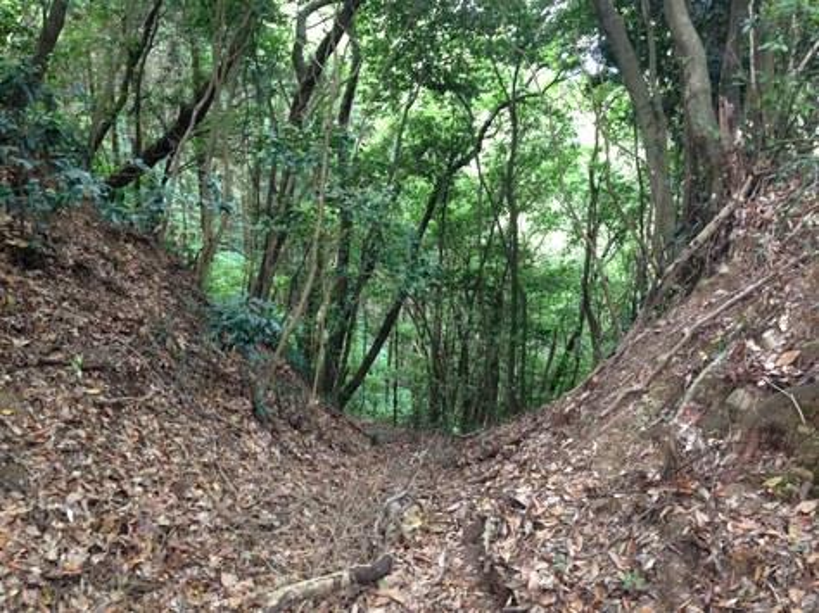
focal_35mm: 33
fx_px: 780
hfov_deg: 55.4
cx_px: 410
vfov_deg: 42.9
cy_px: 306
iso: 100
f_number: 2.4
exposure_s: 1/20
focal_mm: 4.13
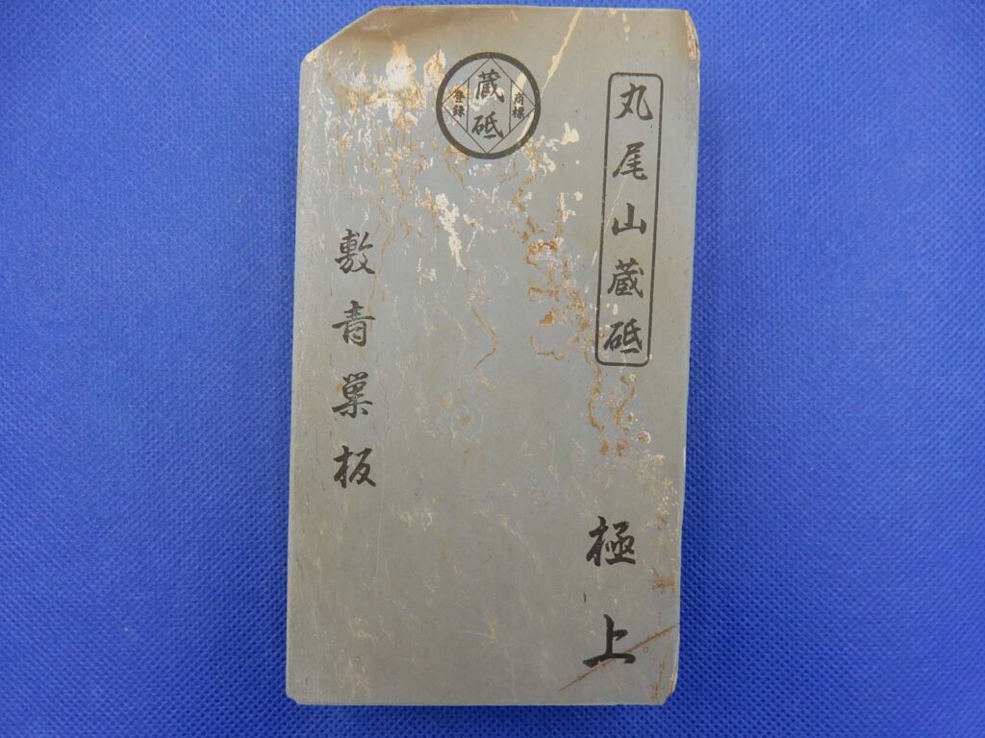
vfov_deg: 54.9
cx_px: 492
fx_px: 711
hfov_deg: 69.4
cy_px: 369
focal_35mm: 25
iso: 125
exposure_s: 1/80
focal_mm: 4.5
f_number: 3.7
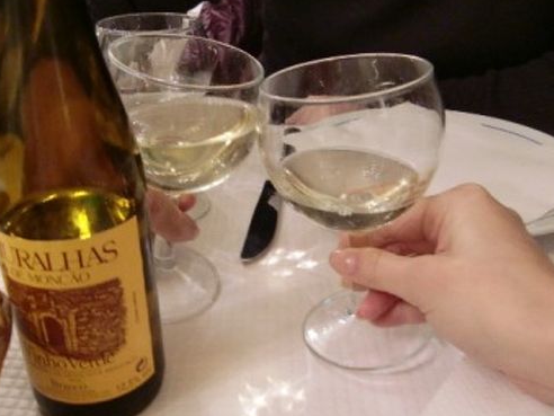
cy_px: 207
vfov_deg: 38.7
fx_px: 592
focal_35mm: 37
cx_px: 262
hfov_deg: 50.1
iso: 400
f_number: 2.6
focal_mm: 4.9
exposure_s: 1/15
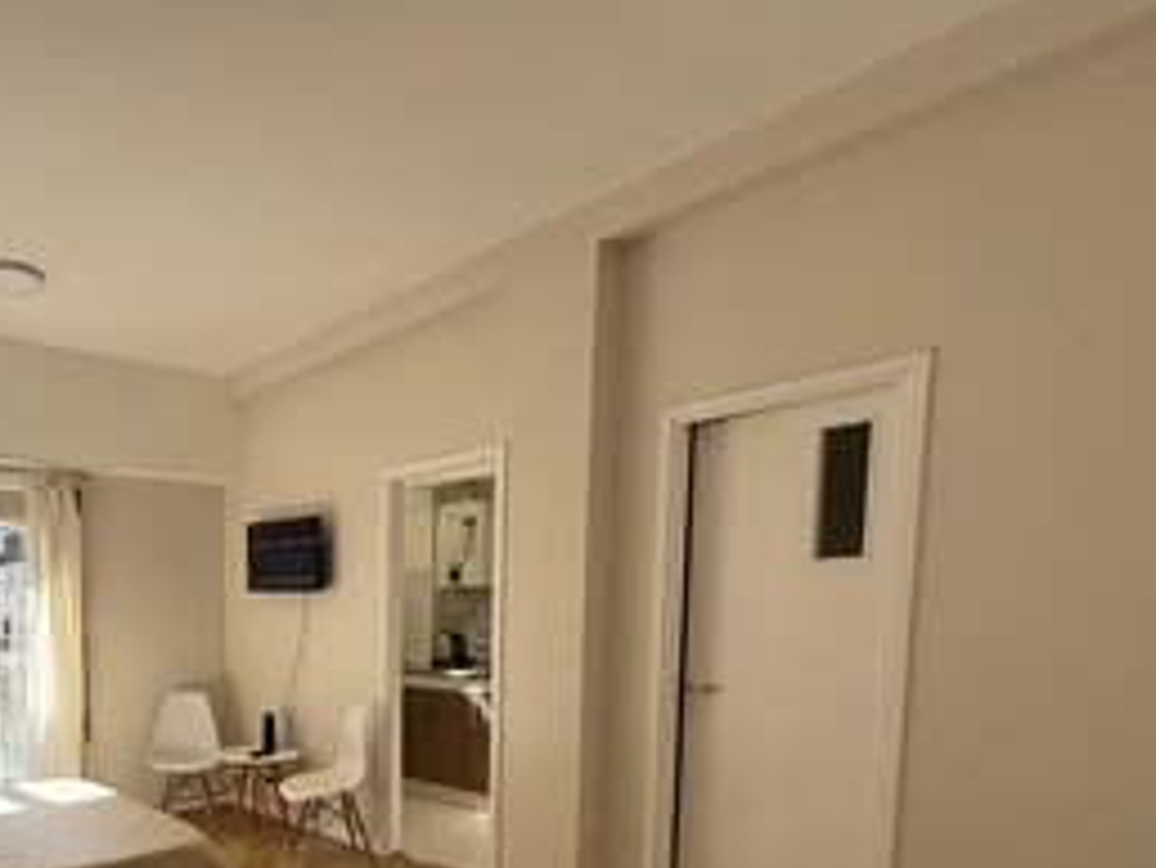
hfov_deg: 65.6
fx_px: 802
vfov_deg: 53.2
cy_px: 693
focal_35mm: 24
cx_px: 243
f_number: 2.2
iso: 64
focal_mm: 2.22
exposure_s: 1/276
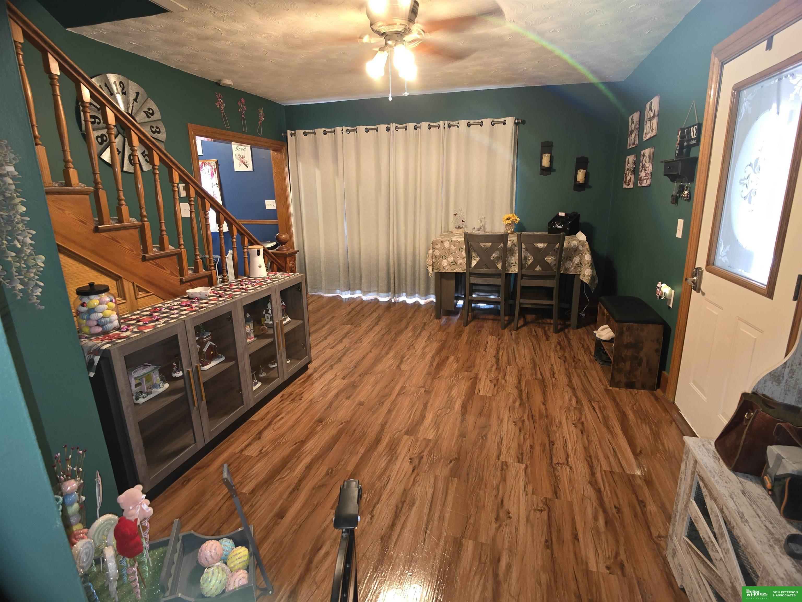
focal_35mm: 23
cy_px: 301
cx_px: 401
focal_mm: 6.3
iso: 125
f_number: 1.7
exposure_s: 1/15
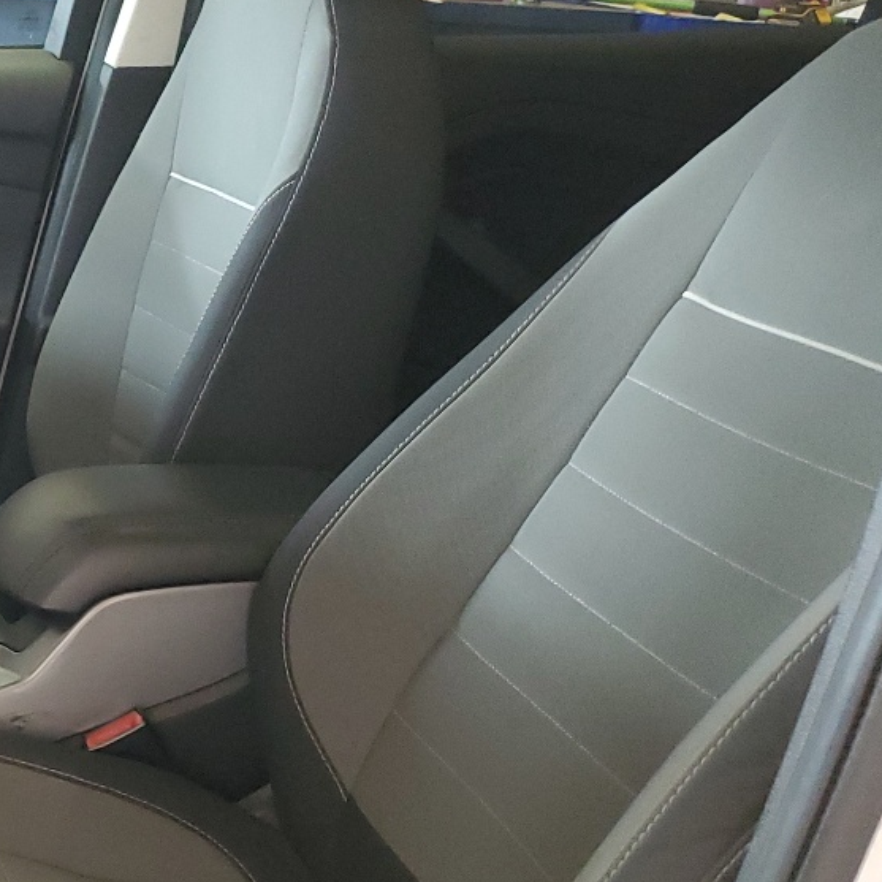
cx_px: -207
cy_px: 602
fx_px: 1903
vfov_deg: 25.9
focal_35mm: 66
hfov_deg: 23.6
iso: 351
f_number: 1.5
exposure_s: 1/60.2
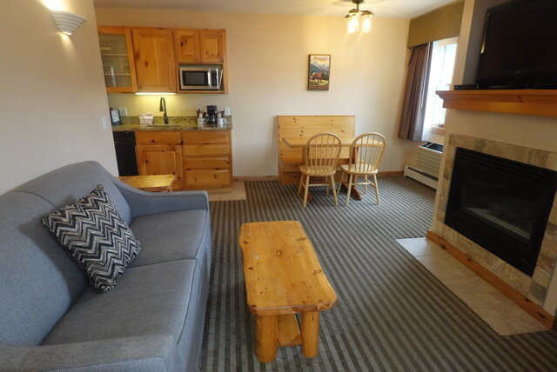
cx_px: 278
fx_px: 310
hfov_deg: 83.9
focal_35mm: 20
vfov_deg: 62.0
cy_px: 186
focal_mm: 7.6
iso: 2500
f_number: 5.6
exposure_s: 1/80
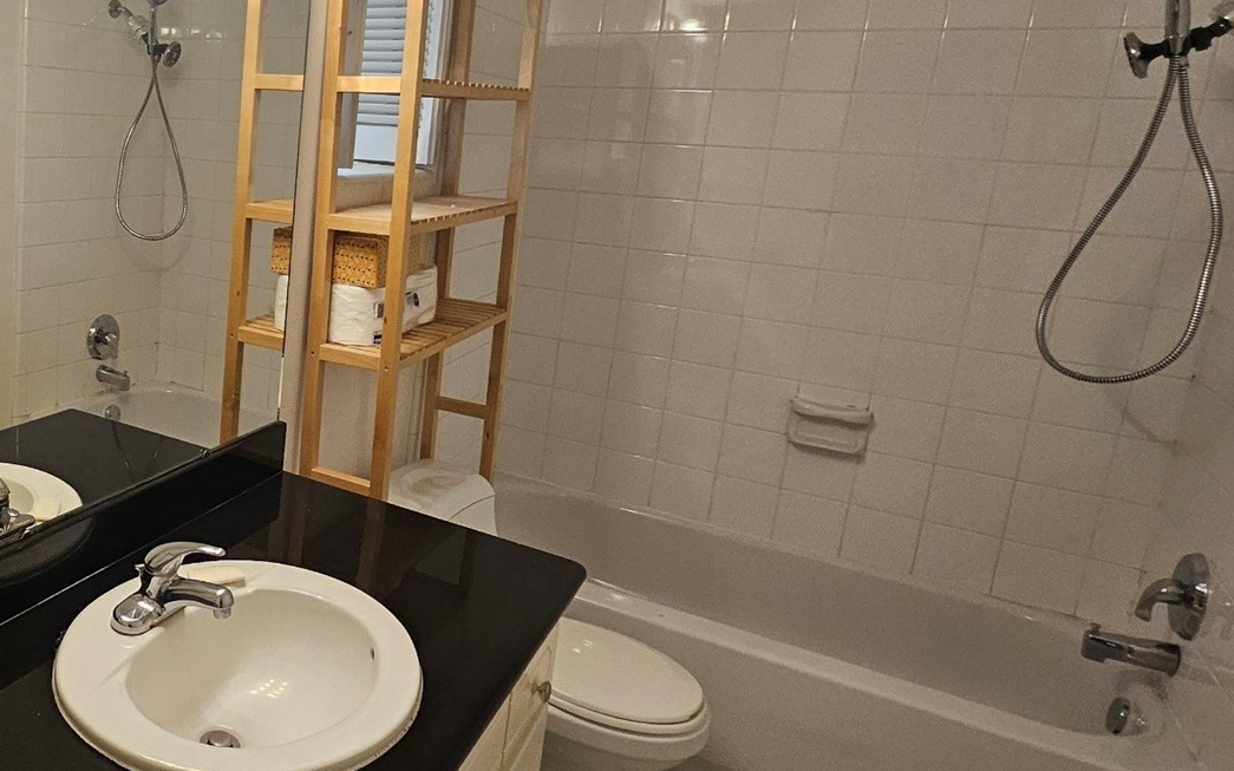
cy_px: 287
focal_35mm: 27
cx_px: 171
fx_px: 908
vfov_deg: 45.6
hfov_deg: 60.2
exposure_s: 1/60.2
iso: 80
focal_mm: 1.74
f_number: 2.2
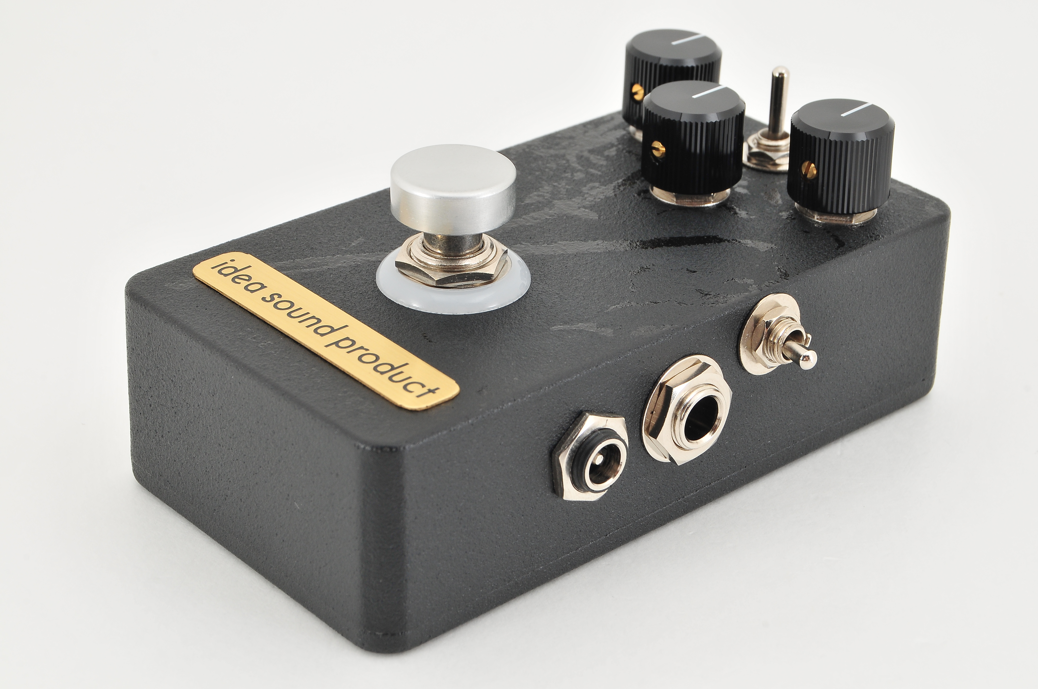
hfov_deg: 24.6
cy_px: 344
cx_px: 519
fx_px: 2376
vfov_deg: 16.5
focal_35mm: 82
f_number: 14
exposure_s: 1/200
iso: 200
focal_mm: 55
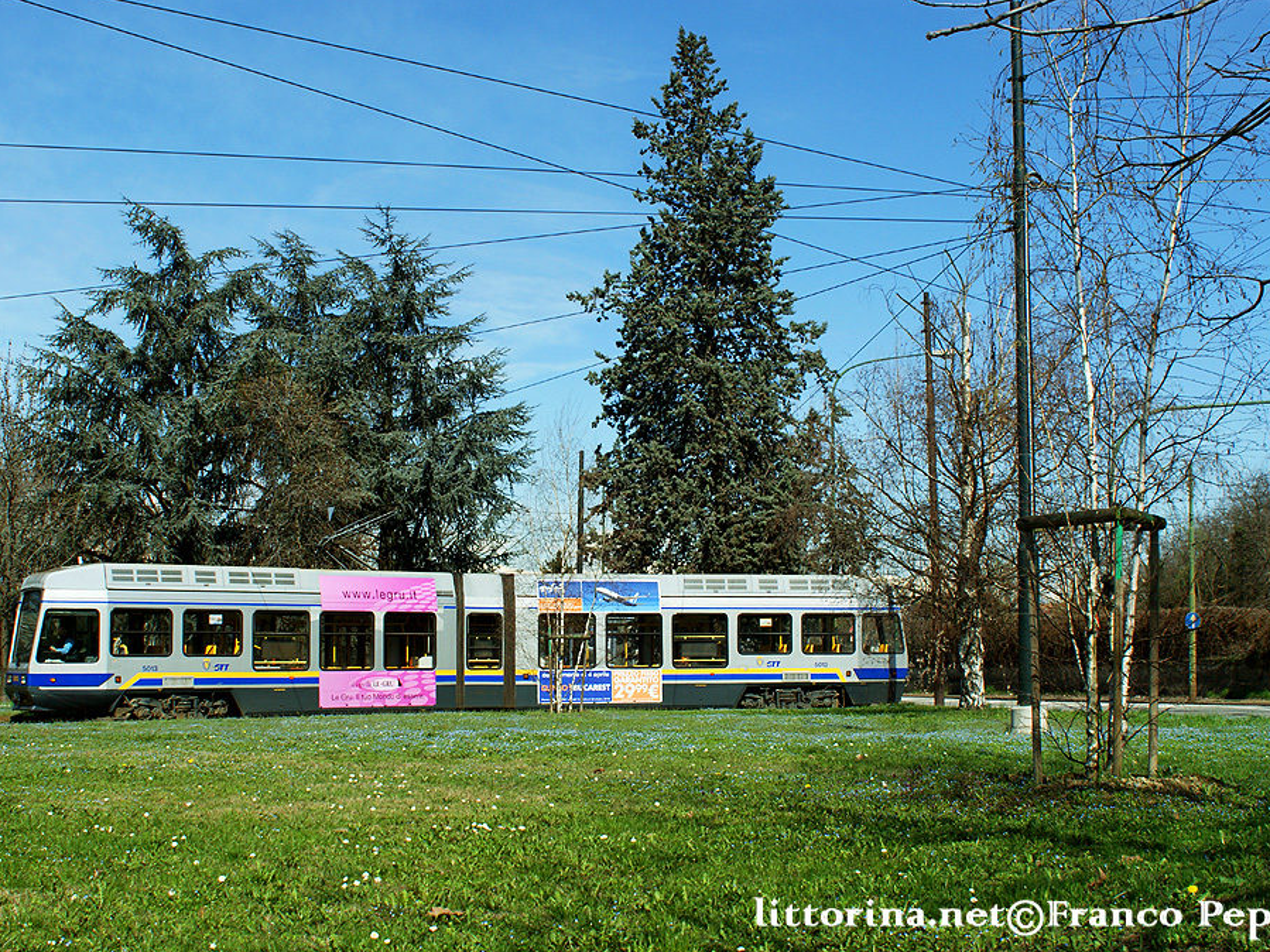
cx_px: 585
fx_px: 1687
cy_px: 477
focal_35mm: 46
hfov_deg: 41.2
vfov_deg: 31.5
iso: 200
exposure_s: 1/500
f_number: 8
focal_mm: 28
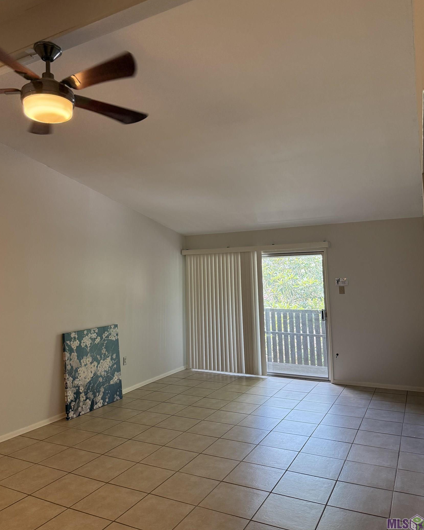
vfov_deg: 65.9
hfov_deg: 54.9
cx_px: 204
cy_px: 239
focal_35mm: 26
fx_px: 408
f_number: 1.78
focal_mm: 6.76
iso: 250
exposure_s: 1/120
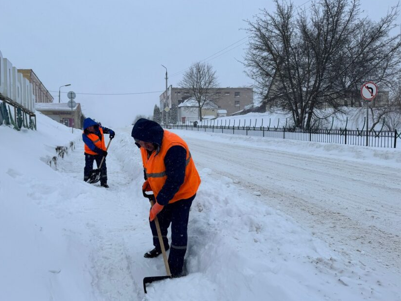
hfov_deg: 59.2
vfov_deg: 46.6
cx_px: 152
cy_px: 174
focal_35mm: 30
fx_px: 347
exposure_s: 1/1215
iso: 80
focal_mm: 6.76
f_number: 1.78
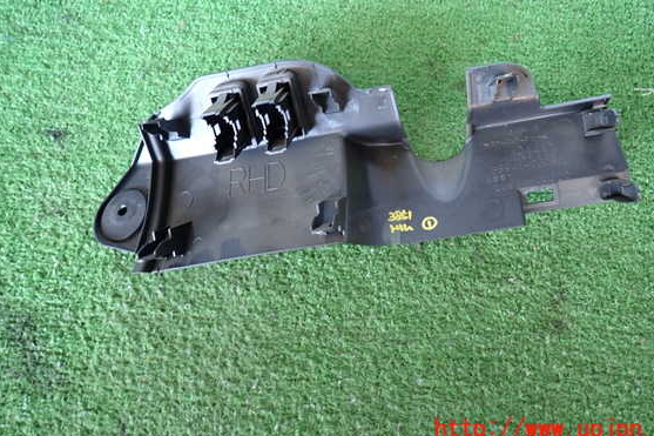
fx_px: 508
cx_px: 348
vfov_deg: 46.2
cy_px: 180
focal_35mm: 28
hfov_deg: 65.4
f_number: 2
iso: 200
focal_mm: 4.5
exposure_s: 1/30
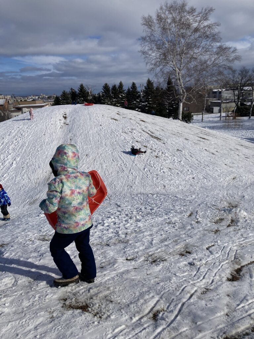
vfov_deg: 63.4
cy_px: 170
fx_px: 274
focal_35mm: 28
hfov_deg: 49.7
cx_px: 127
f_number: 1.8
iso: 20
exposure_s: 1/6944
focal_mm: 3.99
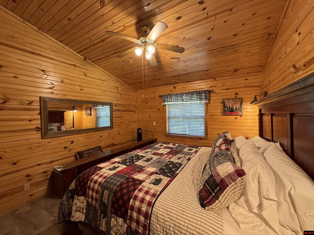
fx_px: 127
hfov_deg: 102.1
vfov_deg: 85.7
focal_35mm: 14
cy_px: 118
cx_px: 157
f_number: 2.2
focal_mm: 2.22
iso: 320
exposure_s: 1/60
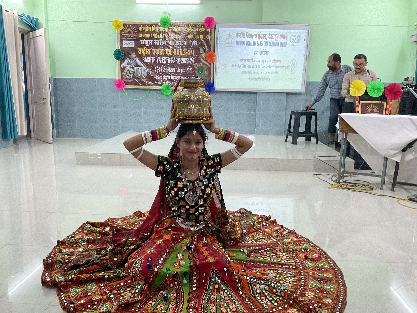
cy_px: 156
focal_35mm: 29
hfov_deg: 61.7
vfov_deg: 48.2
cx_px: 208
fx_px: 349
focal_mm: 3
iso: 160
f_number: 1.8
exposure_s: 1/50
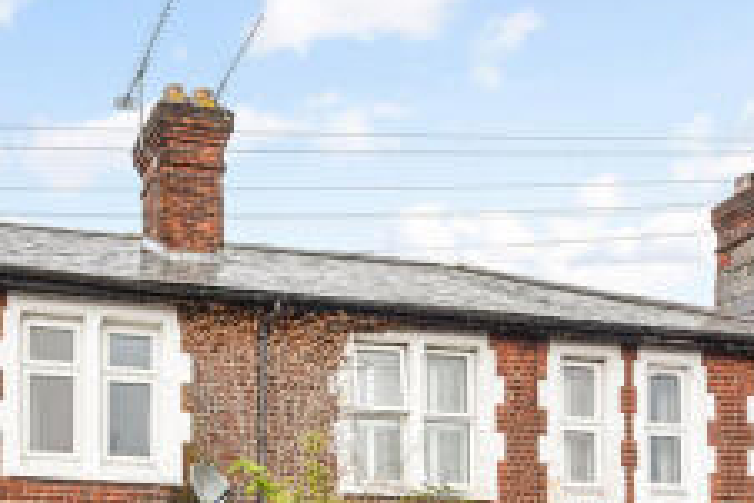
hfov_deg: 44.1
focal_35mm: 40
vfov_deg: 31.3
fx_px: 838
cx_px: 73
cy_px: 488
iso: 400
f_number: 8
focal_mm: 19
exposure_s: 1/400
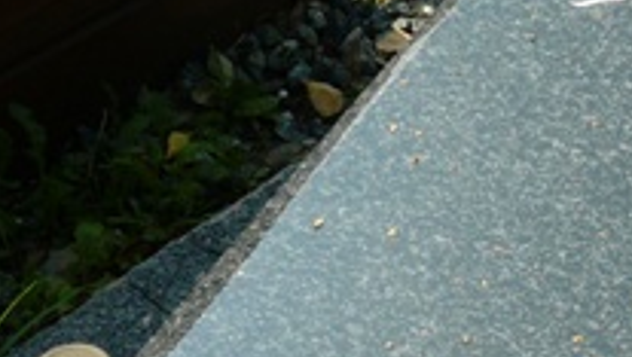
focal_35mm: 121
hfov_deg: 16.7
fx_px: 2030
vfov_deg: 10.0
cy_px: 275
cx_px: 818
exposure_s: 1/320
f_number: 5.6
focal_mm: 6
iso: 100
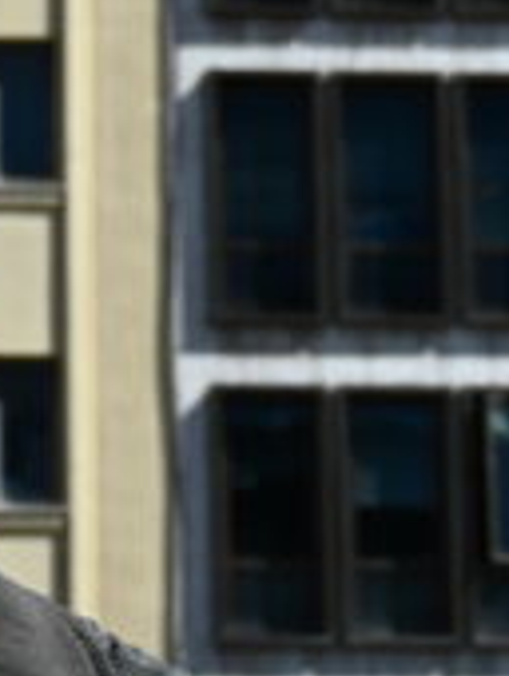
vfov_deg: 6.8
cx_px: -123
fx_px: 5652
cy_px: 64
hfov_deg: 5.1
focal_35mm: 289
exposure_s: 1/5000
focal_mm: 33.5
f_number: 4
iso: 250
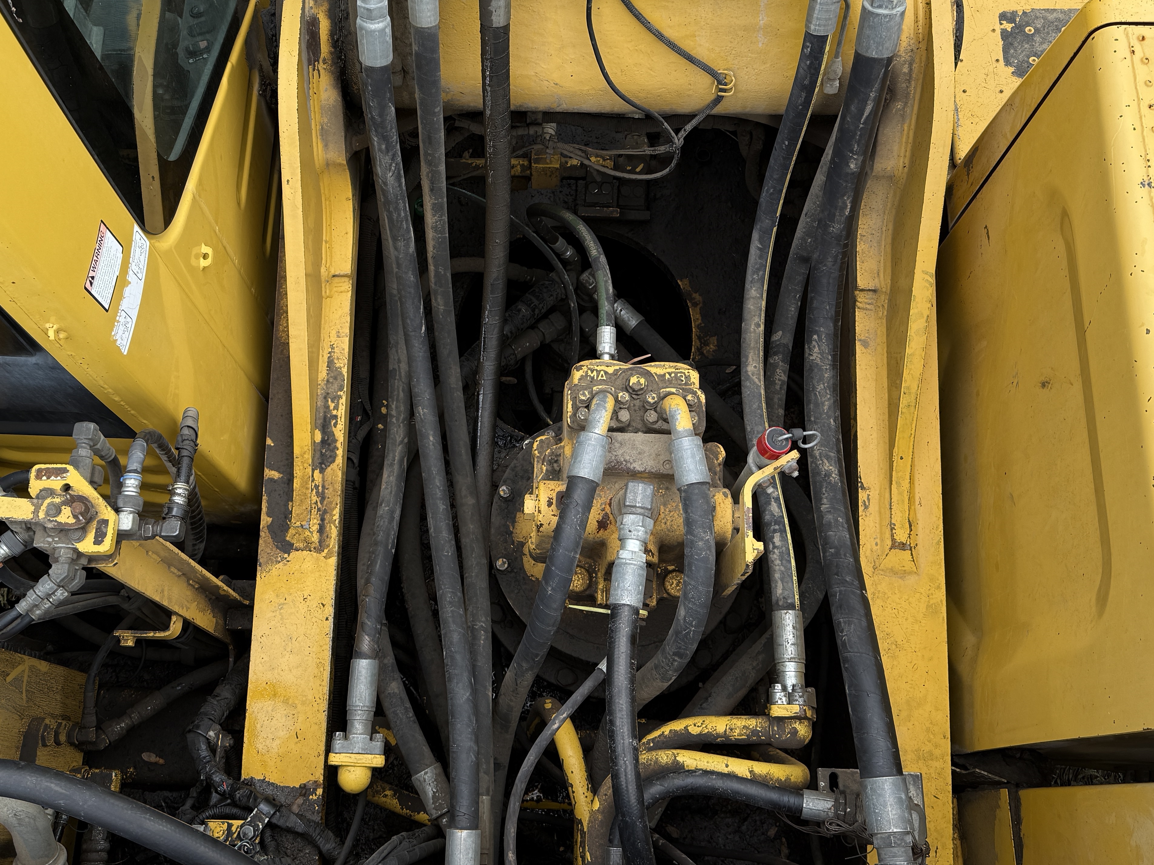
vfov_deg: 39.6
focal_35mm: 36
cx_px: 502
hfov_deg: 51.2
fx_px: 1200
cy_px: 383
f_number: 1.78
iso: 80
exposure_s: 1/1271
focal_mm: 6.76
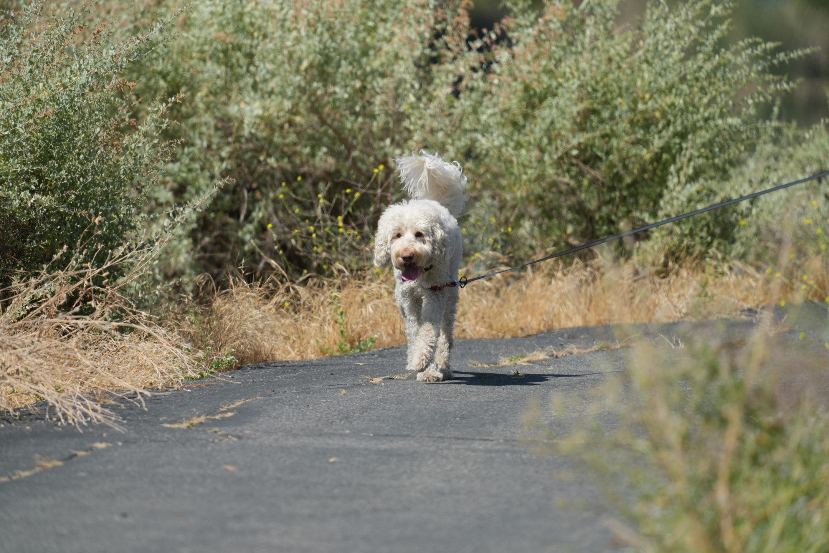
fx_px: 13816
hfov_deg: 3.4
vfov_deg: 2.3
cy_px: 276
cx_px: 414
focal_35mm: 600
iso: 500
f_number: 5.6
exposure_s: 1/2000
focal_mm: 600
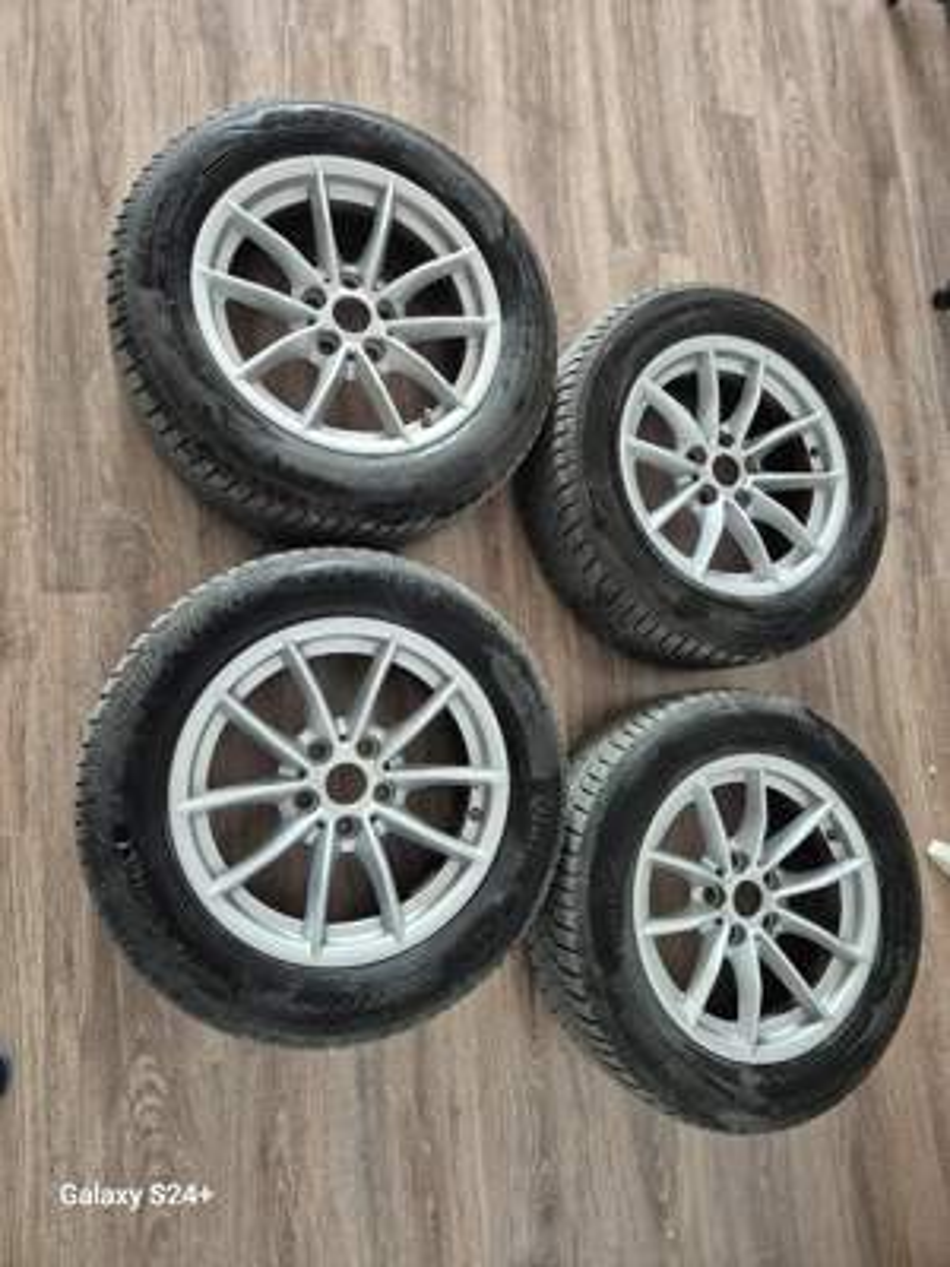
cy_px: 634
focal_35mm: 23
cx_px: 475
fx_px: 842
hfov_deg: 58.9
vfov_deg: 73.9
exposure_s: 1/100
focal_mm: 5.4
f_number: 1.8
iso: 1600
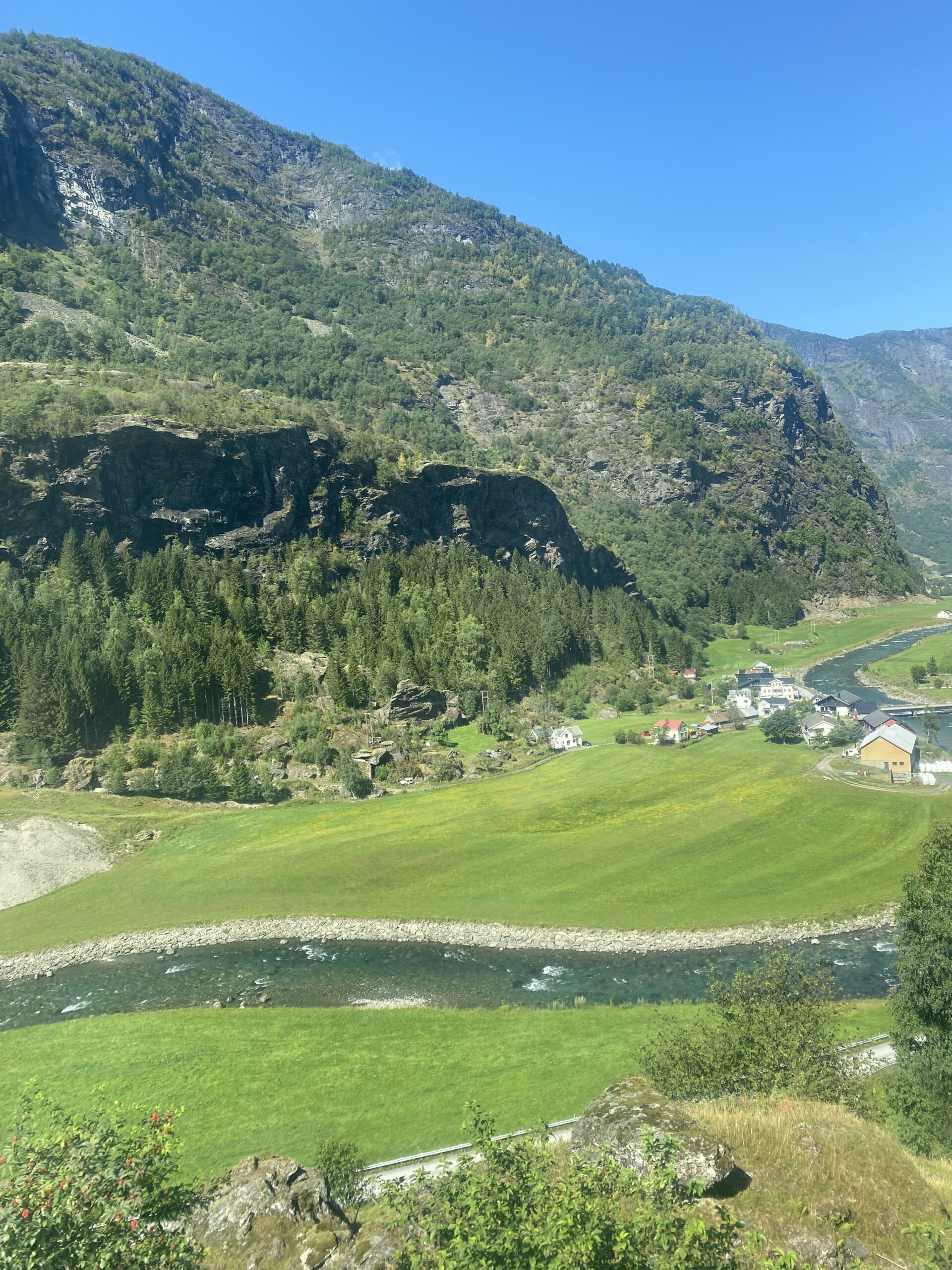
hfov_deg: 53.1
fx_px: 953
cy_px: 635
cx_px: 476
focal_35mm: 26
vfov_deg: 67.3
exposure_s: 1/1072
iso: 32
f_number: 1.8
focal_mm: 4.25
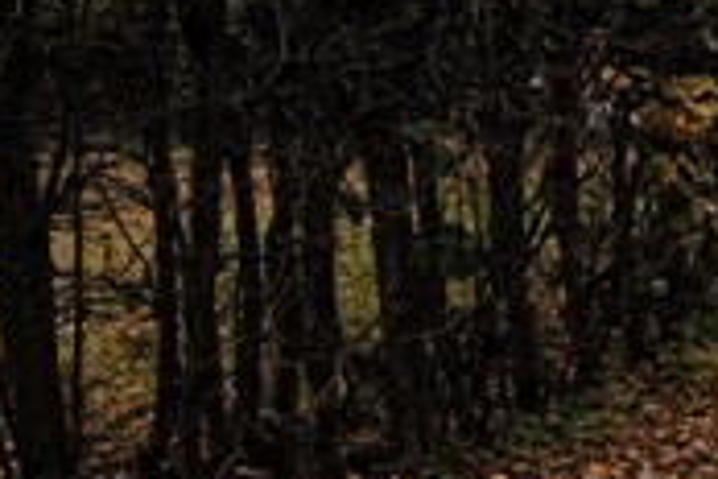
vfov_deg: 14.6
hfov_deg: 17.8
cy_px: 89
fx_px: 1855
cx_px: 1279
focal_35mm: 93
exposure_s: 1/125
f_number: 8
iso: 500
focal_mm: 12
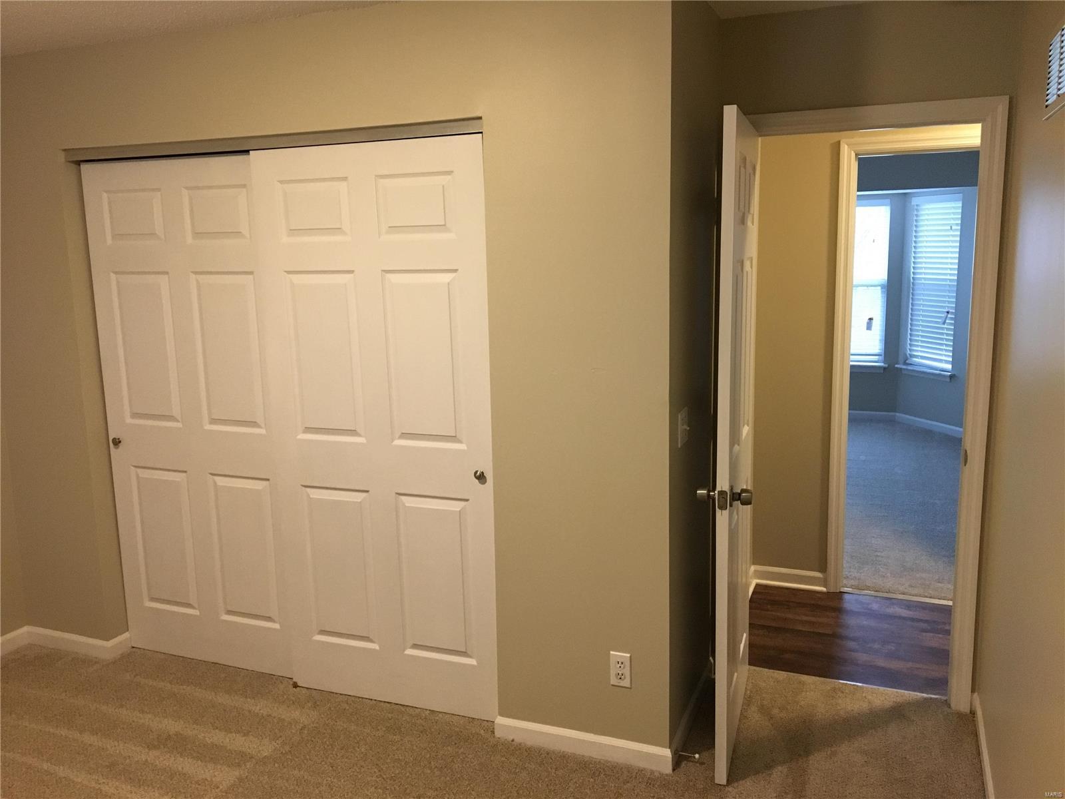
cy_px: 400
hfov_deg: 61.7
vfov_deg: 48.2
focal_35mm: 29
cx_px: 532
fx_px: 892
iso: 200
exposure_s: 1/30
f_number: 2.2
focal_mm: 4.15
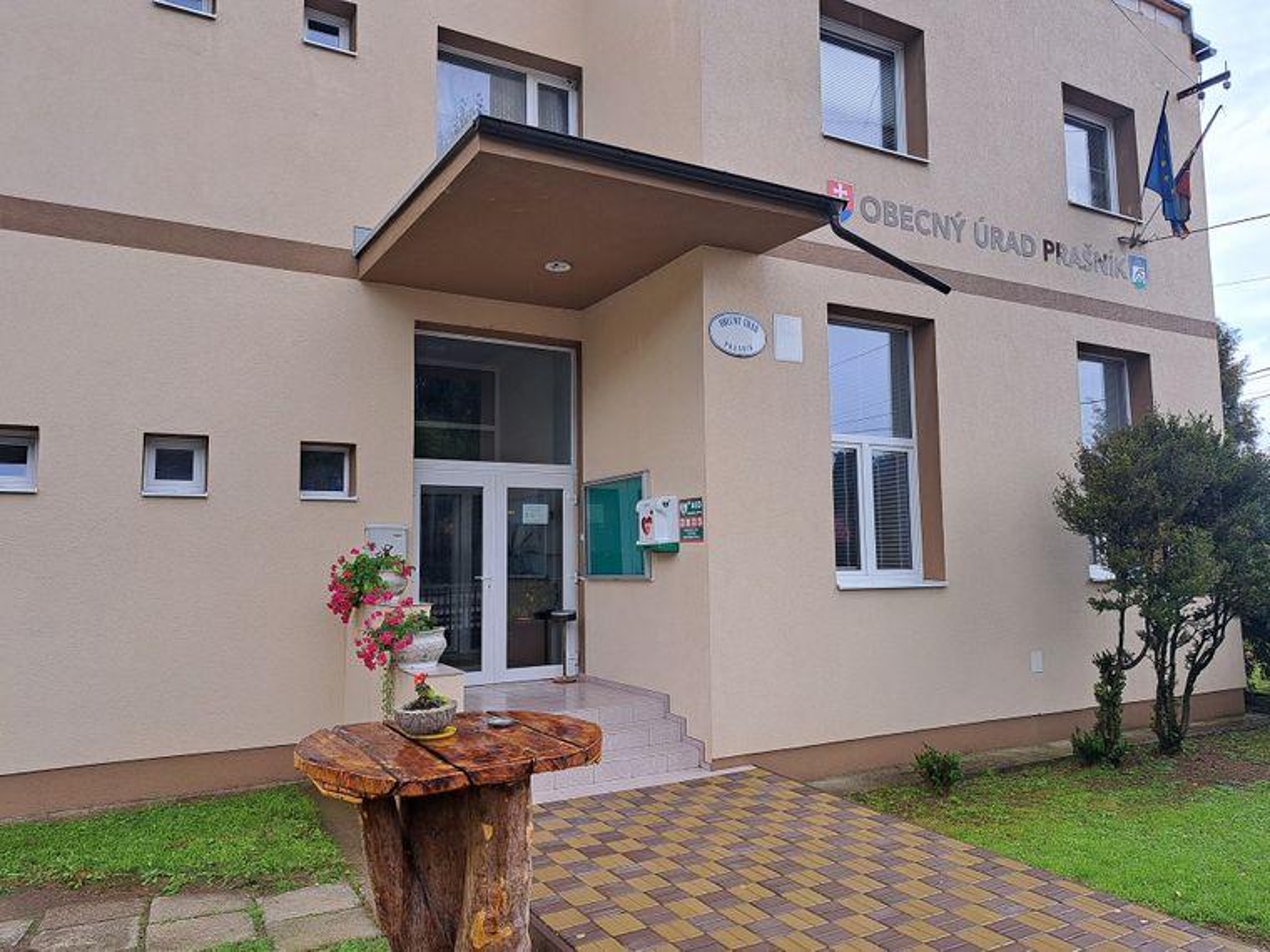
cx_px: 635
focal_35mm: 24
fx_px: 881
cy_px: 476
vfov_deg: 56.8
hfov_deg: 71.6
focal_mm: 5.23
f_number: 1.8
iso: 50
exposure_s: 1/249
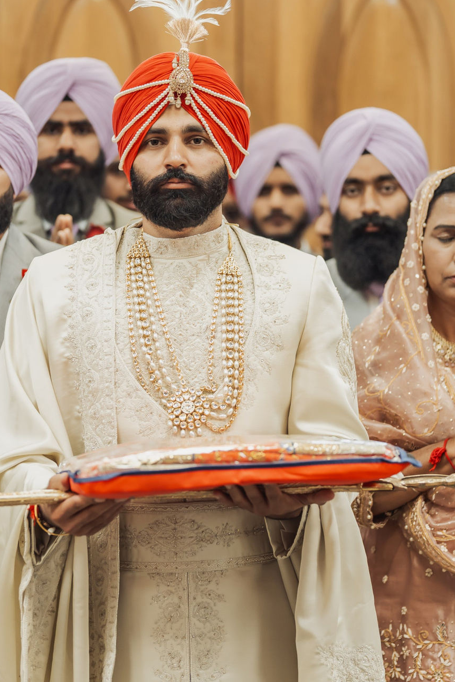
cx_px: 225
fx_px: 1877
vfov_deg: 20.6
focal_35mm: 99
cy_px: 276
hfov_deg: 13.8
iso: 200
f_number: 1.2
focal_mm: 50
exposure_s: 1/200
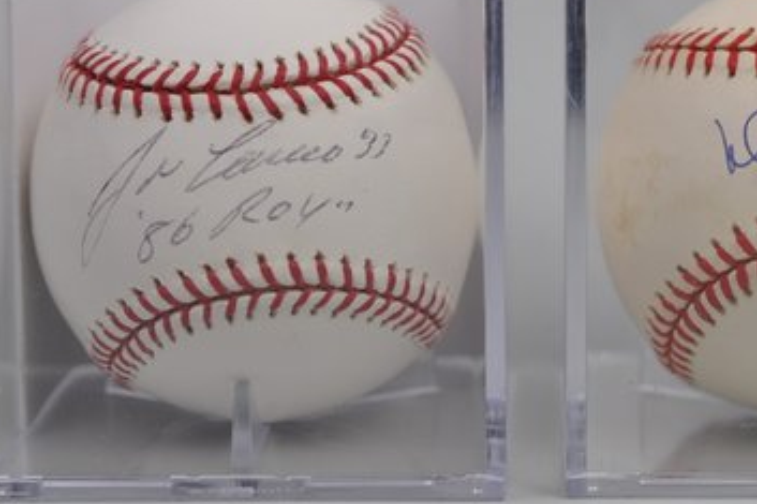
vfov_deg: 11.3
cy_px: 205
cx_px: 543
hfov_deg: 16.9
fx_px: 2543
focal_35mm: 121
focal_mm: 40
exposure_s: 1/100
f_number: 5
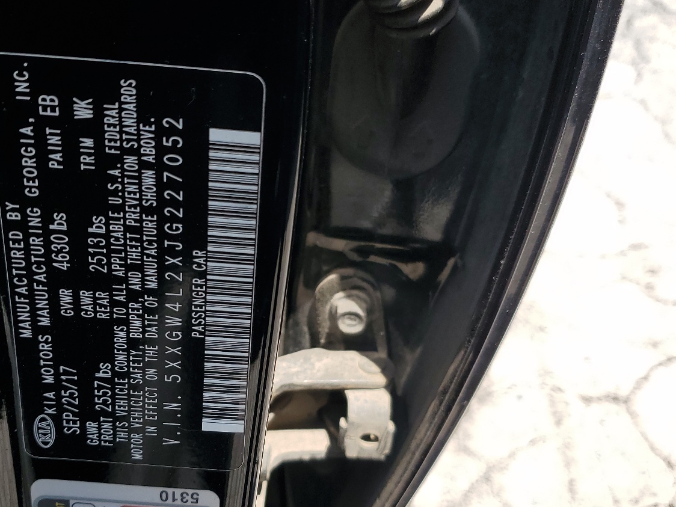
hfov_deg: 50.1
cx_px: 303
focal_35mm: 37
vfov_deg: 38.6
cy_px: 281
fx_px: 723
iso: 50
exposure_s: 1/1250
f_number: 1.5
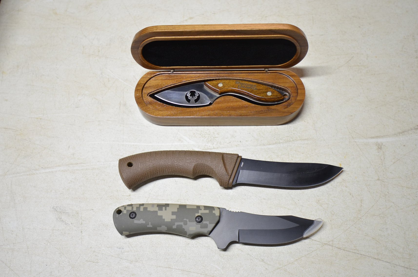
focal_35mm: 33
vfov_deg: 39.8
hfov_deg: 57.3
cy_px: 138
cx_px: 209
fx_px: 382
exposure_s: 1/100
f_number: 4.5
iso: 640
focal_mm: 22
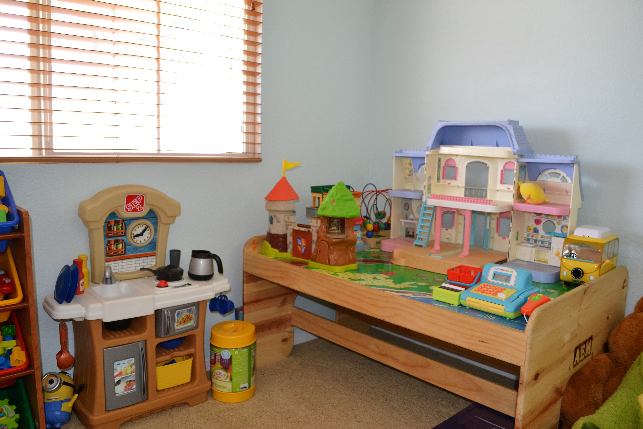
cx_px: 322
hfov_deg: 67.4
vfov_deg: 47.9
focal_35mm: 27
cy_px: 214
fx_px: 482
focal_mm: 18
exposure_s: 1/60
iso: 560
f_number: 3.5
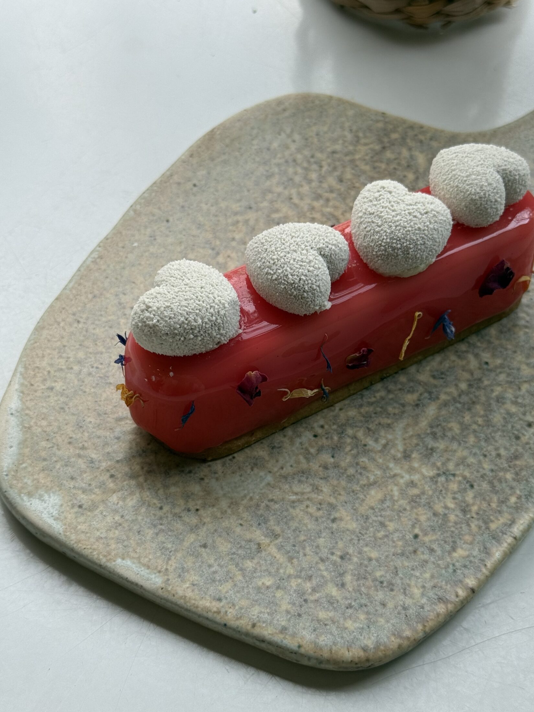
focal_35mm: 56
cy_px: 378
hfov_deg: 26.1
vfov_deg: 34.3
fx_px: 1152
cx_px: 275
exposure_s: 1/150
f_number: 1.78
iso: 64
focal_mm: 6.76
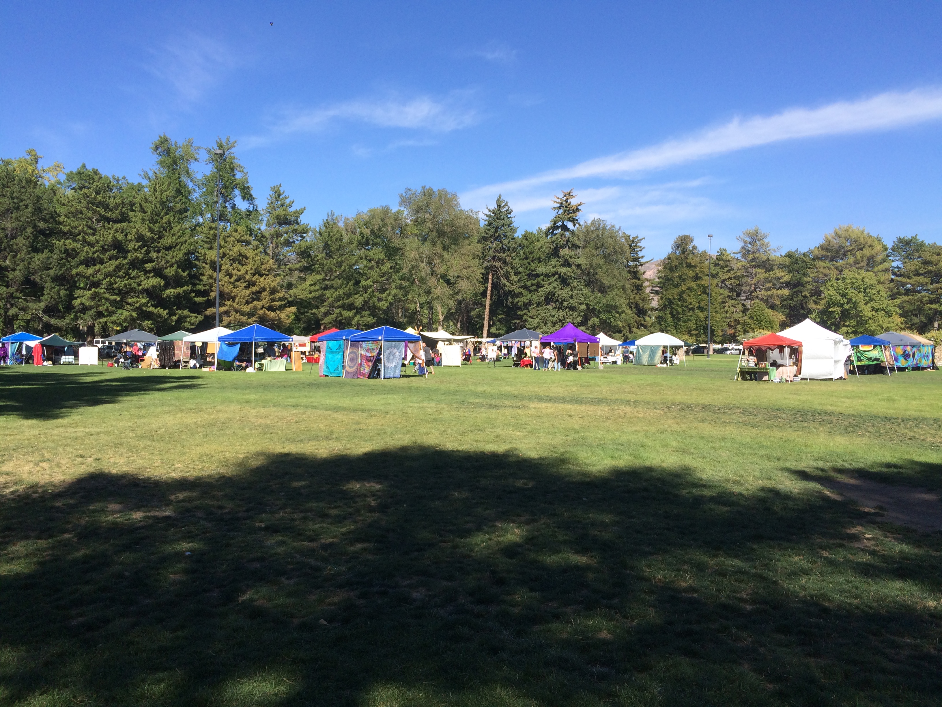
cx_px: 471
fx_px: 789
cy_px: 354
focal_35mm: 29
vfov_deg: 48.2
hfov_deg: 61.7
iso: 32
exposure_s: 1/1414
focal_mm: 4.15
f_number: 2.2
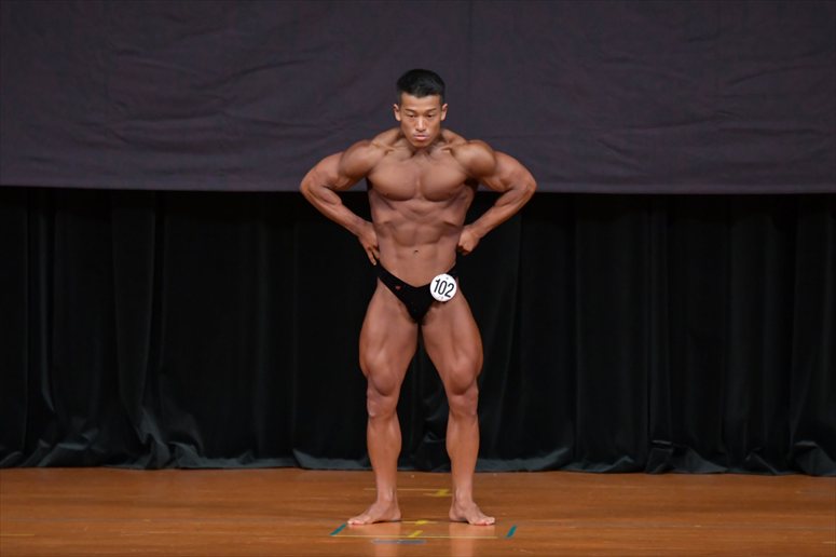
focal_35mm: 285
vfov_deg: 4.8
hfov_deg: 7.2
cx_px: 418
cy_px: 278
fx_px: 6615
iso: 4000
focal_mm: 190
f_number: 5.6
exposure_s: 1/400
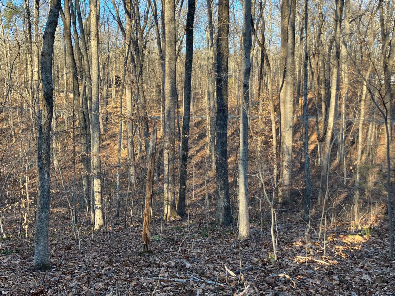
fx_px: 388
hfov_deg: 53.9
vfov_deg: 41.8
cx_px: 184
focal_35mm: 34
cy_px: 142
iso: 25
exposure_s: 1/140
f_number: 1.8
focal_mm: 3.99
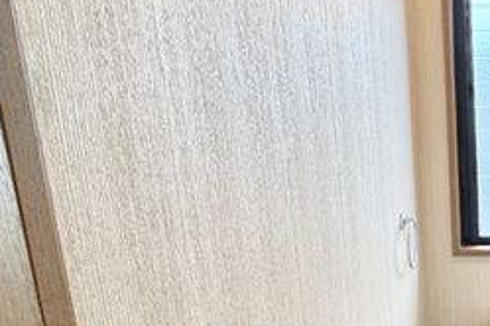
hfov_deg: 40.1
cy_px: 239
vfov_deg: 32.1
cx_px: 516
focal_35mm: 41
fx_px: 558
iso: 100
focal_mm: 2.22
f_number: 2.2
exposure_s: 1/120
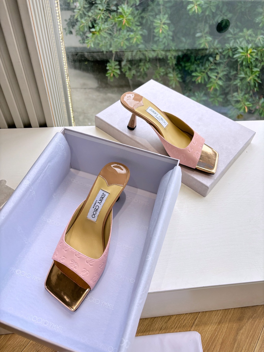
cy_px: 176
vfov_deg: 67.3
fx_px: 264
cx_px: 132
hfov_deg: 53.1
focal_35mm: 26
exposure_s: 1/641
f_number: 1.6
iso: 50
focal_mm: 5.96
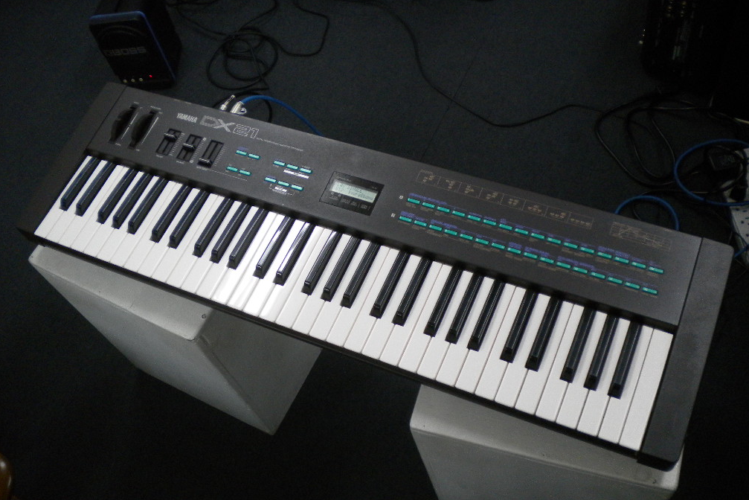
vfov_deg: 36.0
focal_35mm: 37
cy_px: 245
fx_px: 770
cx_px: 378
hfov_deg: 51.9
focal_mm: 6.3
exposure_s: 1/60
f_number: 3.1
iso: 351
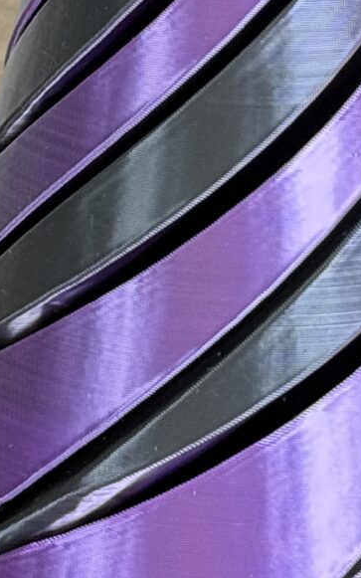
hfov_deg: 5.9
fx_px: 3527
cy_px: -145
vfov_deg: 9.2
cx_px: 292
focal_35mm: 224
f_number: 1.78
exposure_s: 1/40
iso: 400
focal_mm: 6.76
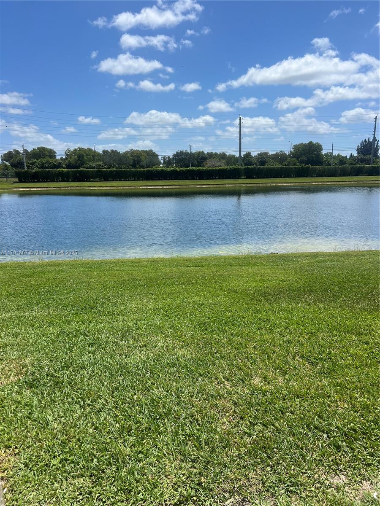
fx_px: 381
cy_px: 253
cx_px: 190
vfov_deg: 67.3
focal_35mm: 26
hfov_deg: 53.1
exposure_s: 1/6579
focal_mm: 5.7
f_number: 1.5
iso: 50
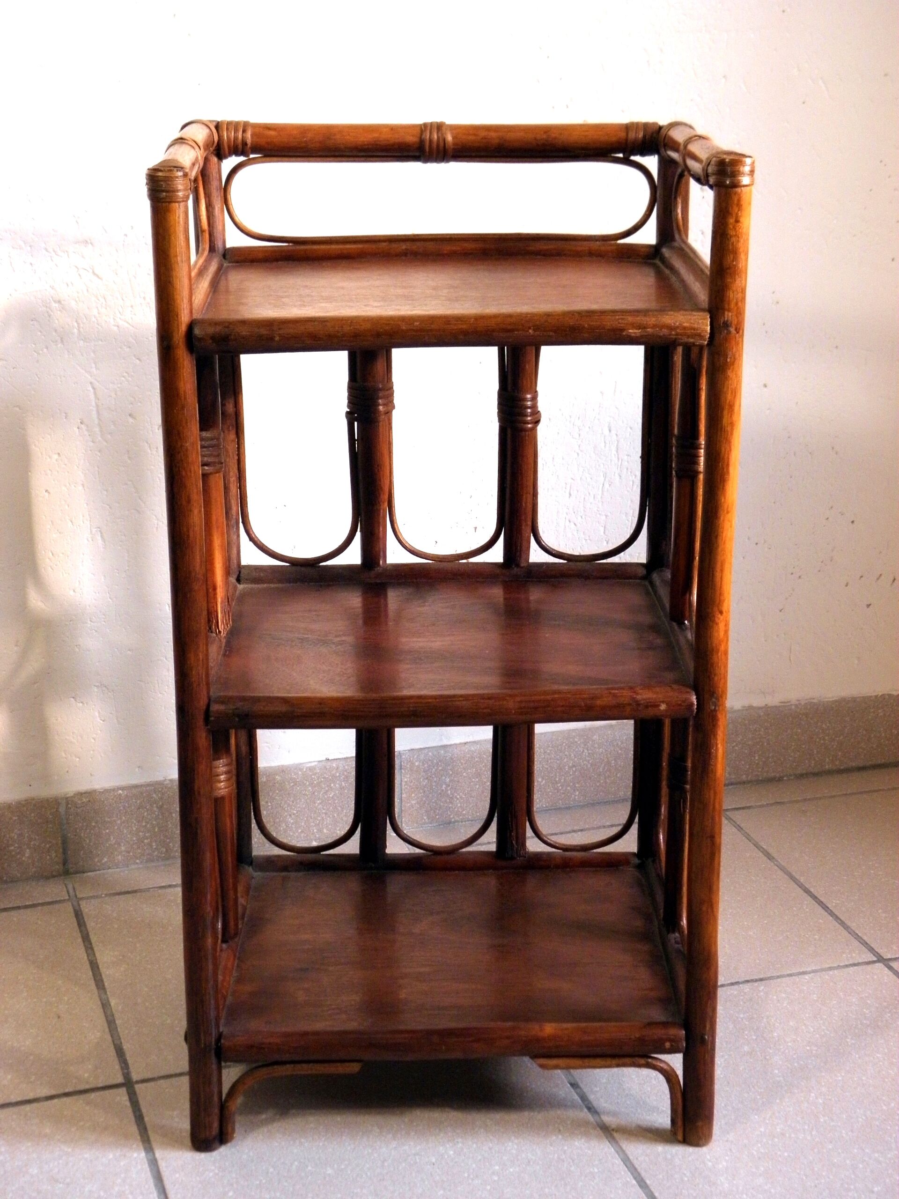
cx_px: 450
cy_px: 600
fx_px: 1870
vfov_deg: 35.5
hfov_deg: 27.0
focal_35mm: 54
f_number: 4.1
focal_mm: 9.7
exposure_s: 1/30
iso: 200
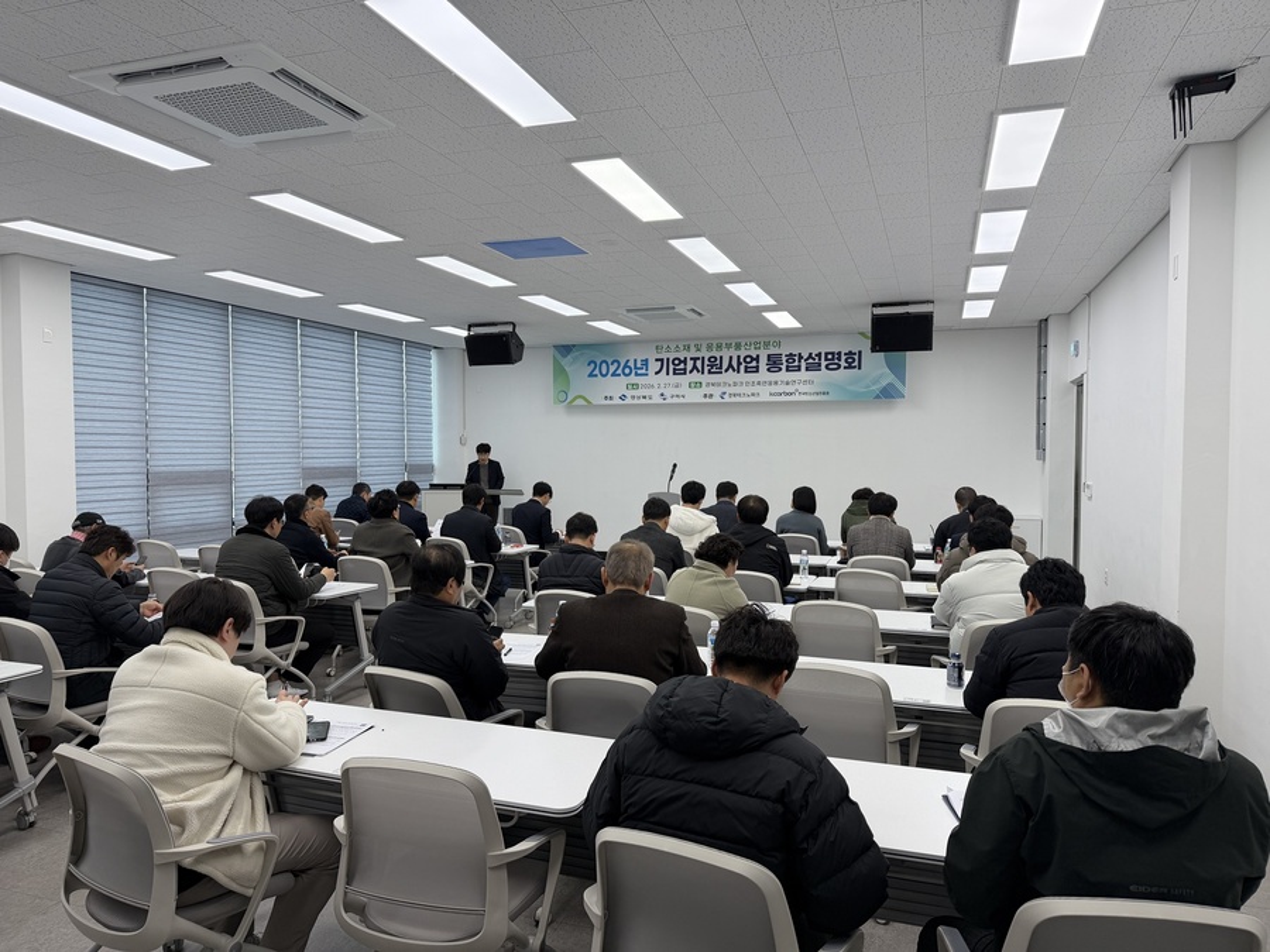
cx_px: 635
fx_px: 881
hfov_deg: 71.6
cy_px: 476
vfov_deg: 56.8
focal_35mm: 24
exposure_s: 1/170
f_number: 1.78
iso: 80
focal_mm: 6.76
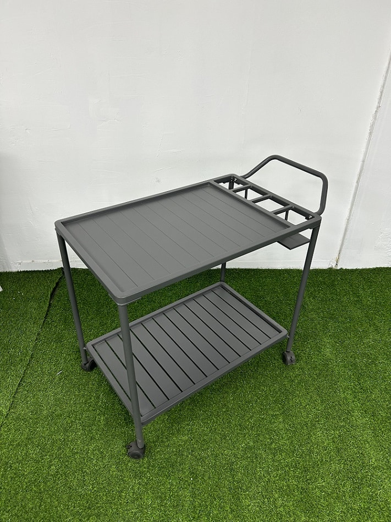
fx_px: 392
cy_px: 261
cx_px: 196
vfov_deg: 67.3
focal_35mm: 26
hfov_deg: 53.1
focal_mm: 5.7
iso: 80
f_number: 1.5
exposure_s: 1/100
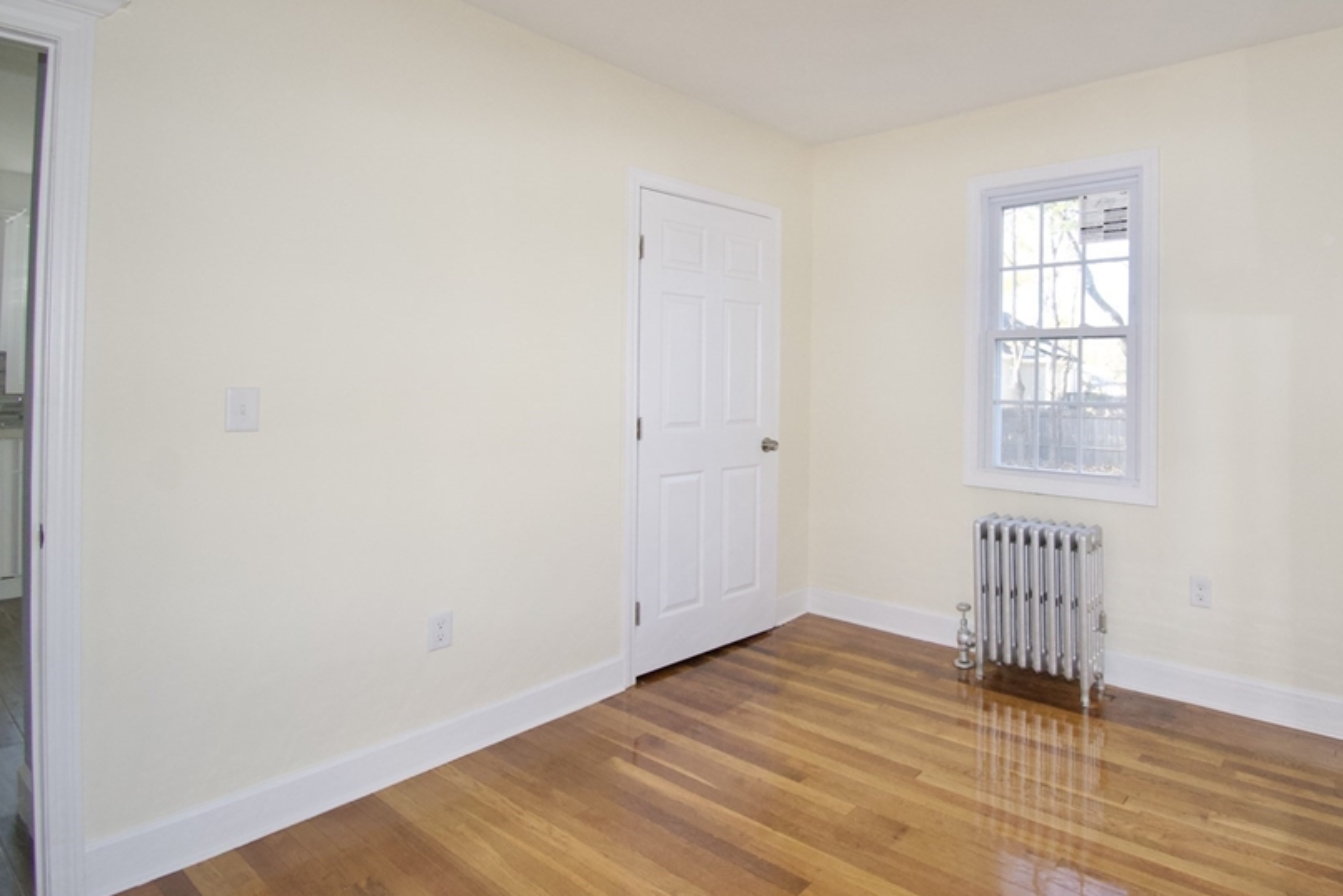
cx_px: 833
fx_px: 709
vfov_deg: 64.1
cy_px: 367
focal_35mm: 19
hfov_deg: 85.3
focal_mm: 10
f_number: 4.5
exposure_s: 1/125
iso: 1250
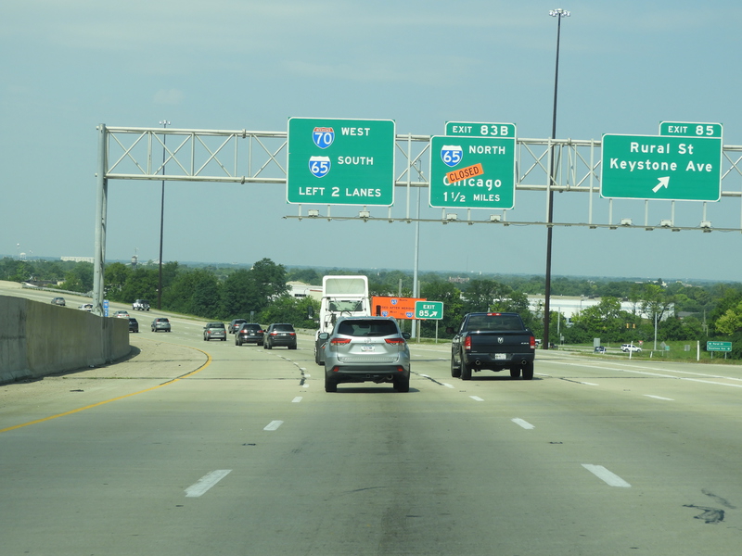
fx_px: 2251
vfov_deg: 14.1
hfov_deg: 18.7
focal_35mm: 105
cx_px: 371
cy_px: 278
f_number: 4.8
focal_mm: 18.8
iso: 100
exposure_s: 1/500
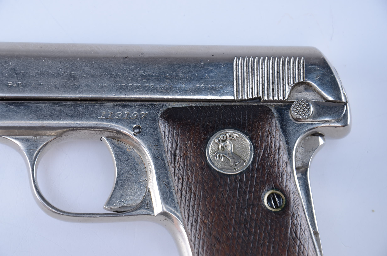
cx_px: 194
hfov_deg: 13.1
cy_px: 128
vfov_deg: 8.7
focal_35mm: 158
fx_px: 1690
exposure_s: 1/100
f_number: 9
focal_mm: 105
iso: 100
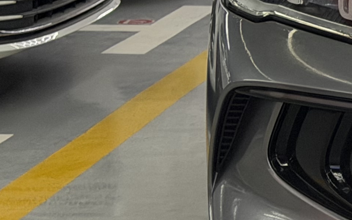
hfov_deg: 9.1
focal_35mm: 215
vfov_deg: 6.1
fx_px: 2062
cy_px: -61
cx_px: 713
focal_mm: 6.76
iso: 125
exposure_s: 1/100
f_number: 1.78
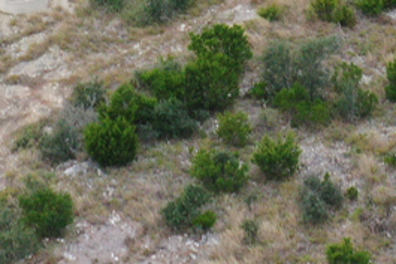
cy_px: -415
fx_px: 1882
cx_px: 384
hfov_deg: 11.9
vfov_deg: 7.4
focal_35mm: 171
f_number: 8
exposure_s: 1/3
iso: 200
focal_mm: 10.26
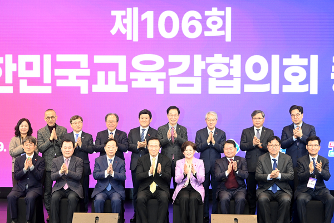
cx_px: 167
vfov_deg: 19.5
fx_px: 649
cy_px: 112
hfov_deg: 28.8
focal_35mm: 70
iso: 5000
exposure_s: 1/160
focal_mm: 70
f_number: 5
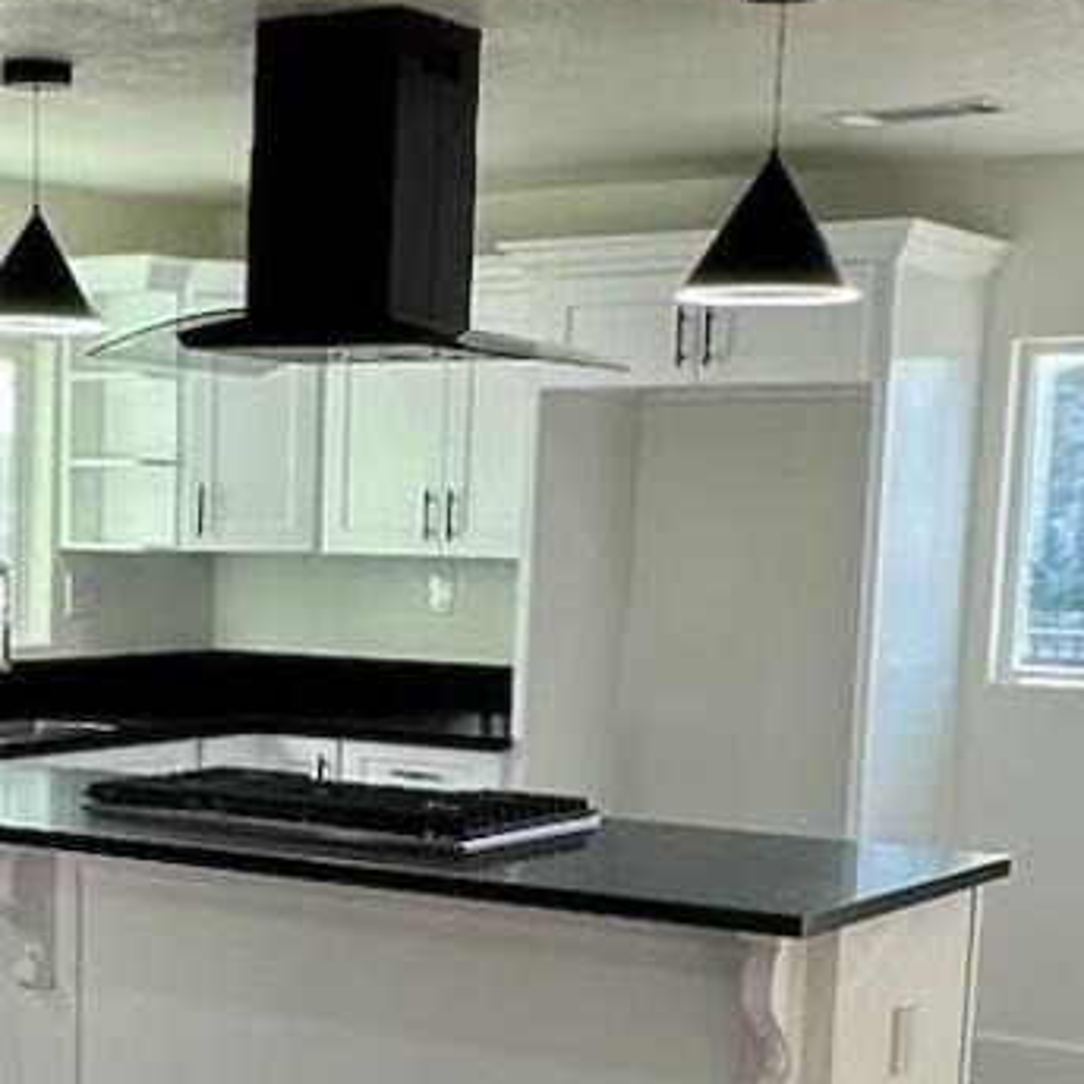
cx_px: 195
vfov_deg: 23.3
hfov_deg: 23.6
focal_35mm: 72
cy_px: 986
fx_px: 2551
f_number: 2.2
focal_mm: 2.22
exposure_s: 1/120
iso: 64
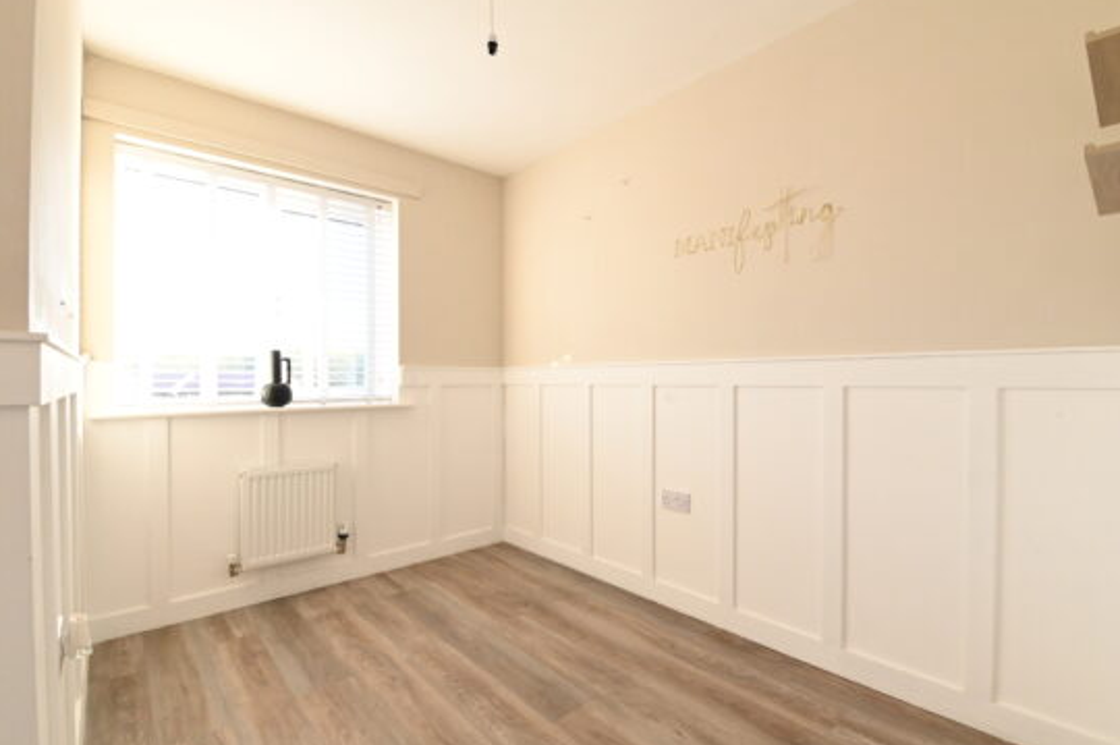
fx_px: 497
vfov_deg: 73.6
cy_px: 387
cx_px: 558
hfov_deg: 96.8
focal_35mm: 16
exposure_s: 1/200
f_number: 10
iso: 6400
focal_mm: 15
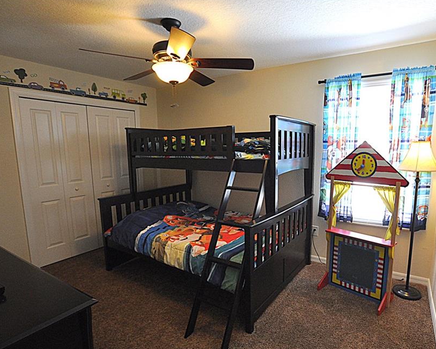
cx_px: 248
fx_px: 253
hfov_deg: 81.1
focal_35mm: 20
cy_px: 179
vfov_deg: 69.2
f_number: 4.5
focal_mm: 11
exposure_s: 1/60
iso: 800
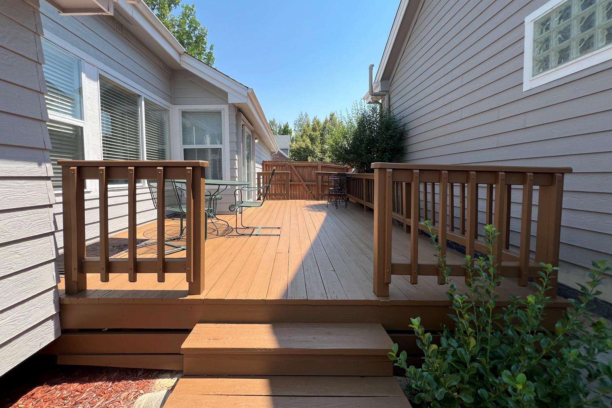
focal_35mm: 14
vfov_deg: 81.1
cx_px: 298
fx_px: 238
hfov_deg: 104.2
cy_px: 191
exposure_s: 1/686
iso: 32
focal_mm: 1.57
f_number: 1.8
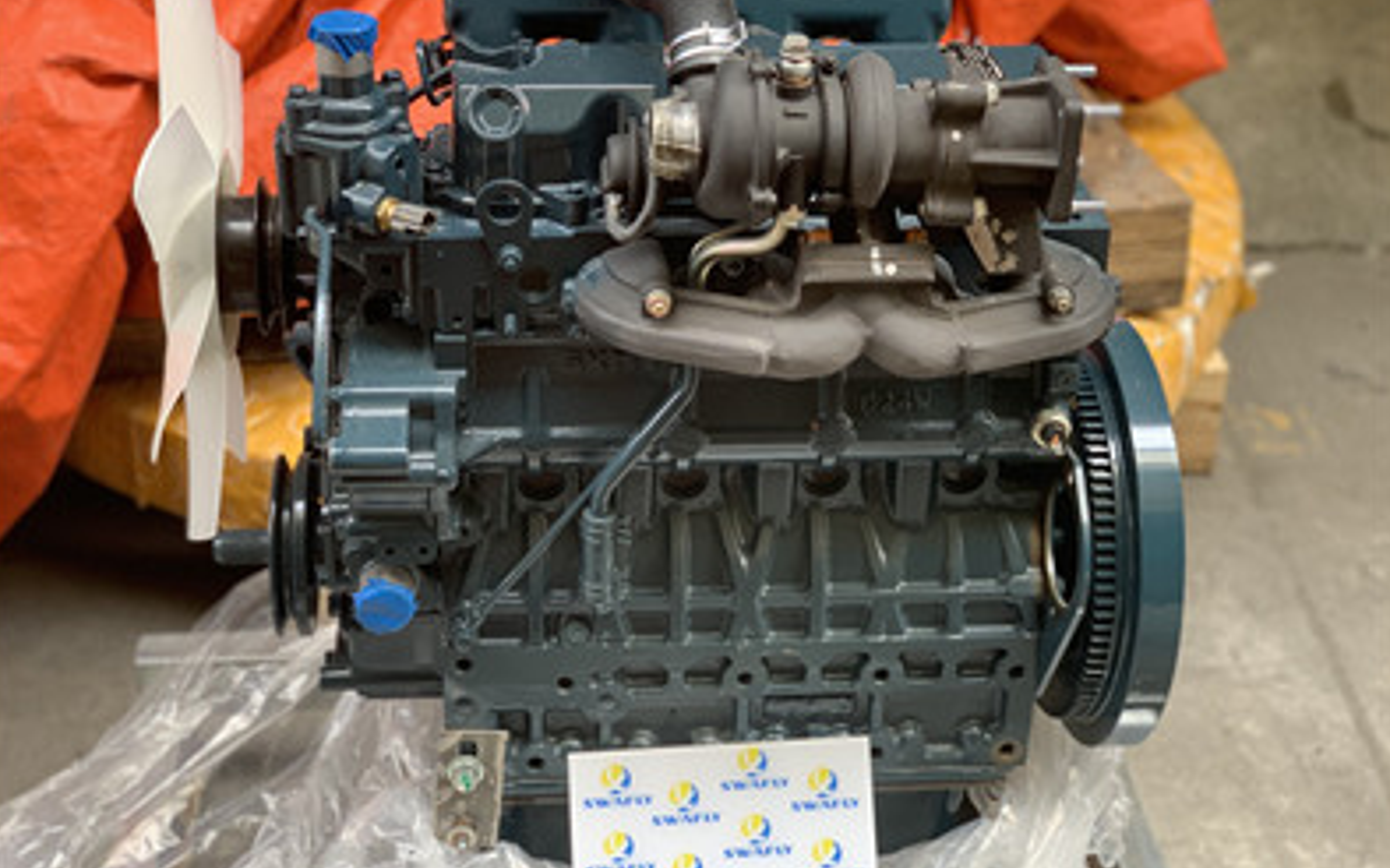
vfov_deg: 23.1
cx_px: 691
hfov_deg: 36.3
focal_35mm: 56
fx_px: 2121
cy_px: 367
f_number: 2.4
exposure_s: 1/122
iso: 80
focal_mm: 6
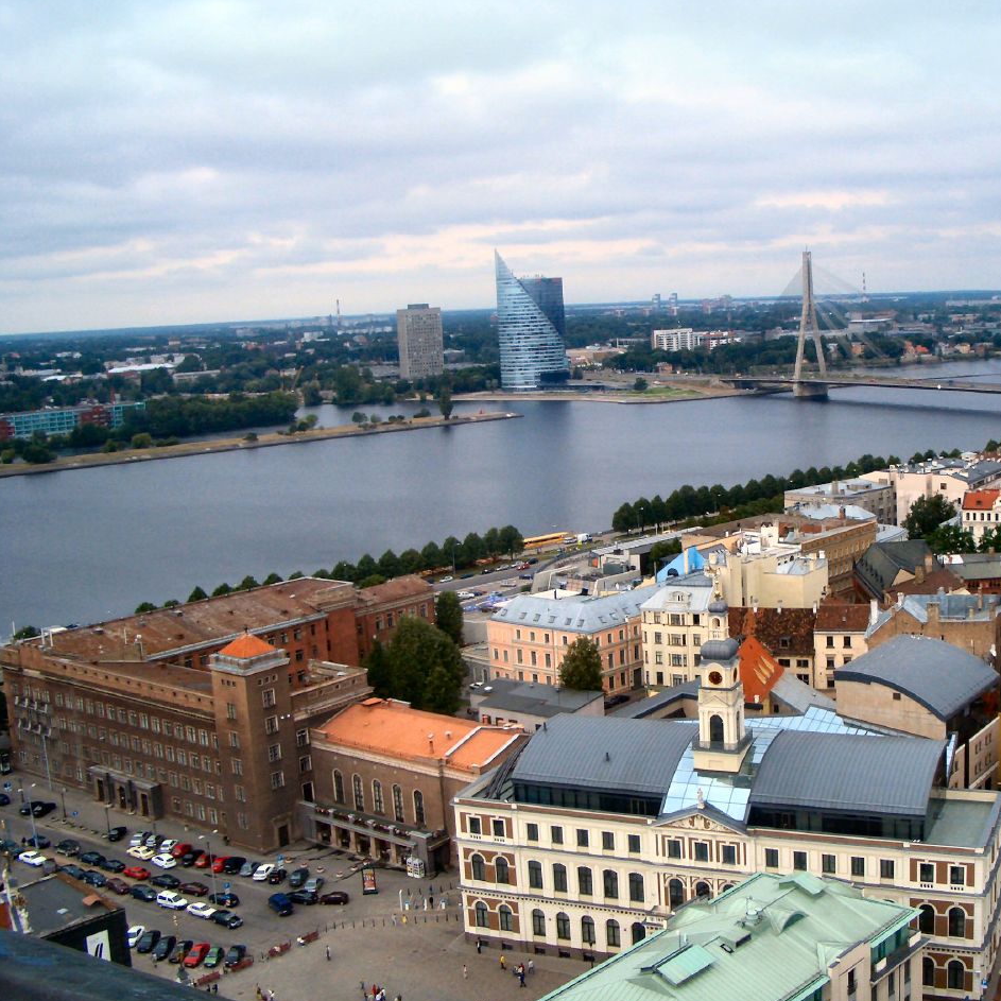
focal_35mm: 42
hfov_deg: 39.5
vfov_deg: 40.0
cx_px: 677
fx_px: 1374
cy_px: 506
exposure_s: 1/400
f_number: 4.3
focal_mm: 5.8
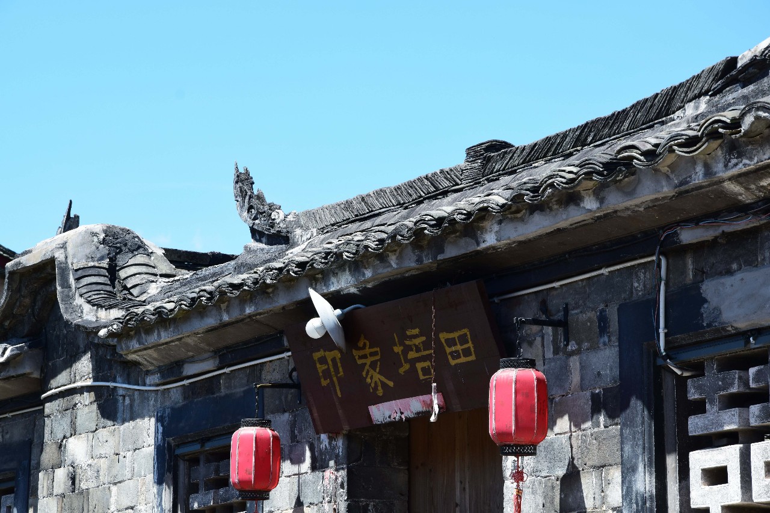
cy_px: 256
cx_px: 385
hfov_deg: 15.2
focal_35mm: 135
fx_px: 2887
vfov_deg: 10.2
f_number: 10
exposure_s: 1/320
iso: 400
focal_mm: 90
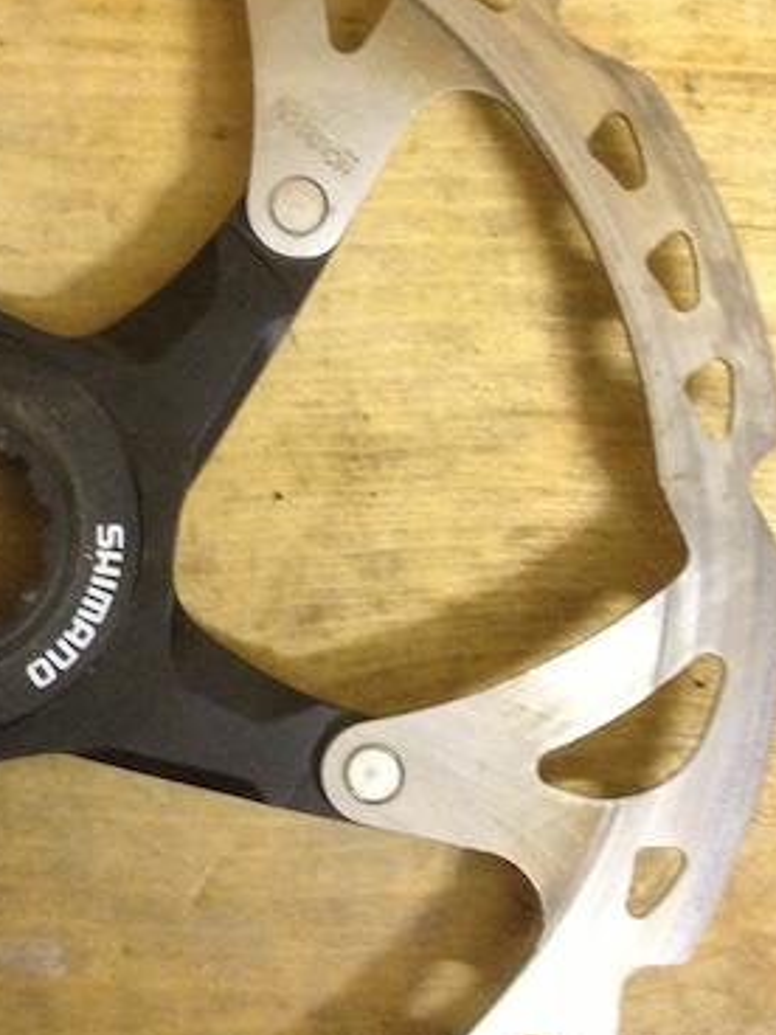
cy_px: 470
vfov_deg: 25.6
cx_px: -31
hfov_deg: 18.8
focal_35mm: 76
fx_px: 2272
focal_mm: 4.28
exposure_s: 1/15
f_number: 2.4
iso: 400
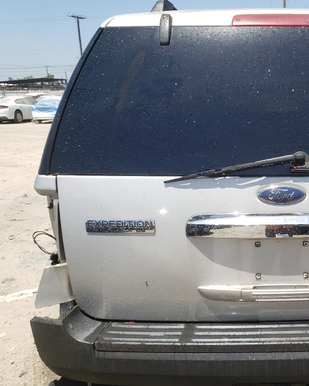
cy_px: 205
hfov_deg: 33.5
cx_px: 285
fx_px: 480
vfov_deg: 43.8
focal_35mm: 42
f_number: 1.5
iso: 50
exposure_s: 1/2500
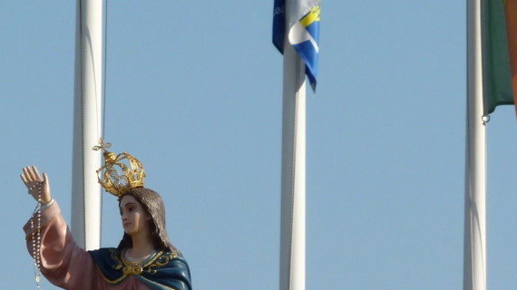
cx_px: 142
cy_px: 273
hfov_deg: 5.1
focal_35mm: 421
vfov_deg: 2.9
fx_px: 5769
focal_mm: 30.5
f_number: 5.6
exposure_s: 1/500
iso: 80
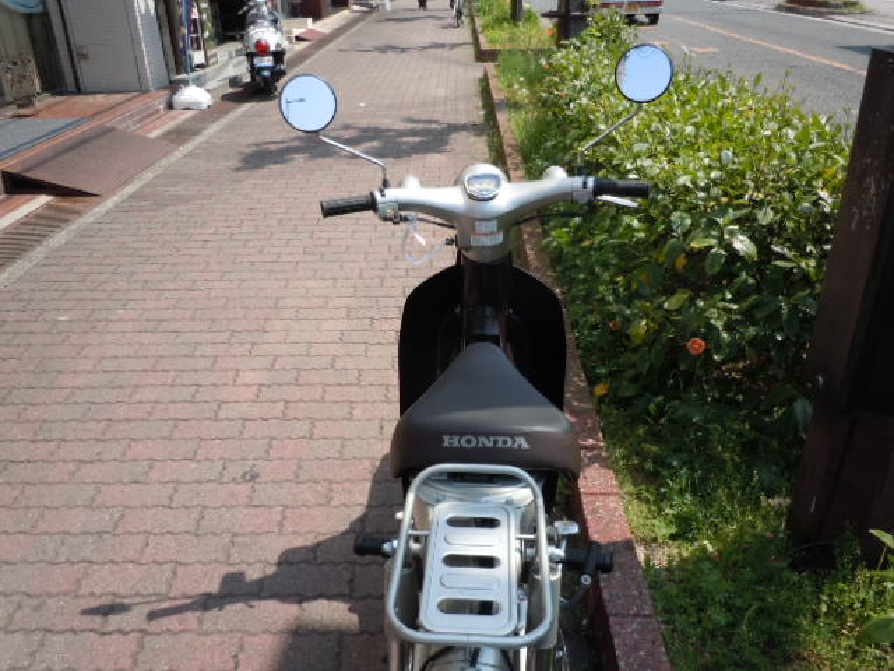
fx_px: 723
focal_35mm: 28
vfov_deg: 49.7
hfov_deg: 63.4
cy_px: 336
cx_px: 447
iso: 100
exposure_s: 1/500
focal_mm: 5
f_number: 3.7
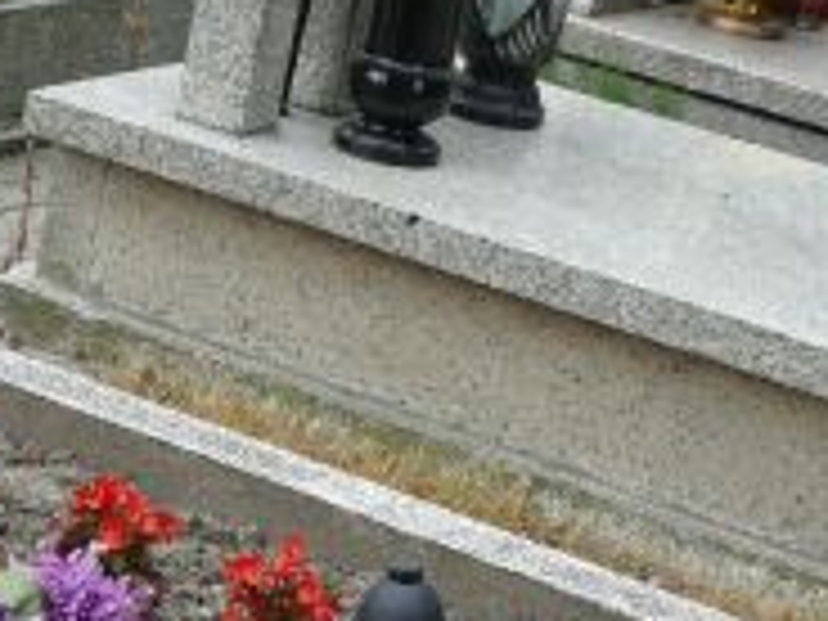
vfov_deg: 11.0
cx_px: -68
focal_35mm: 129
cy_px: 950
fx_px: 3086
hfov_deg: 14.9
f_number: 4
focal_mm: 7.8
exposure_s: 1/160
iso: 100
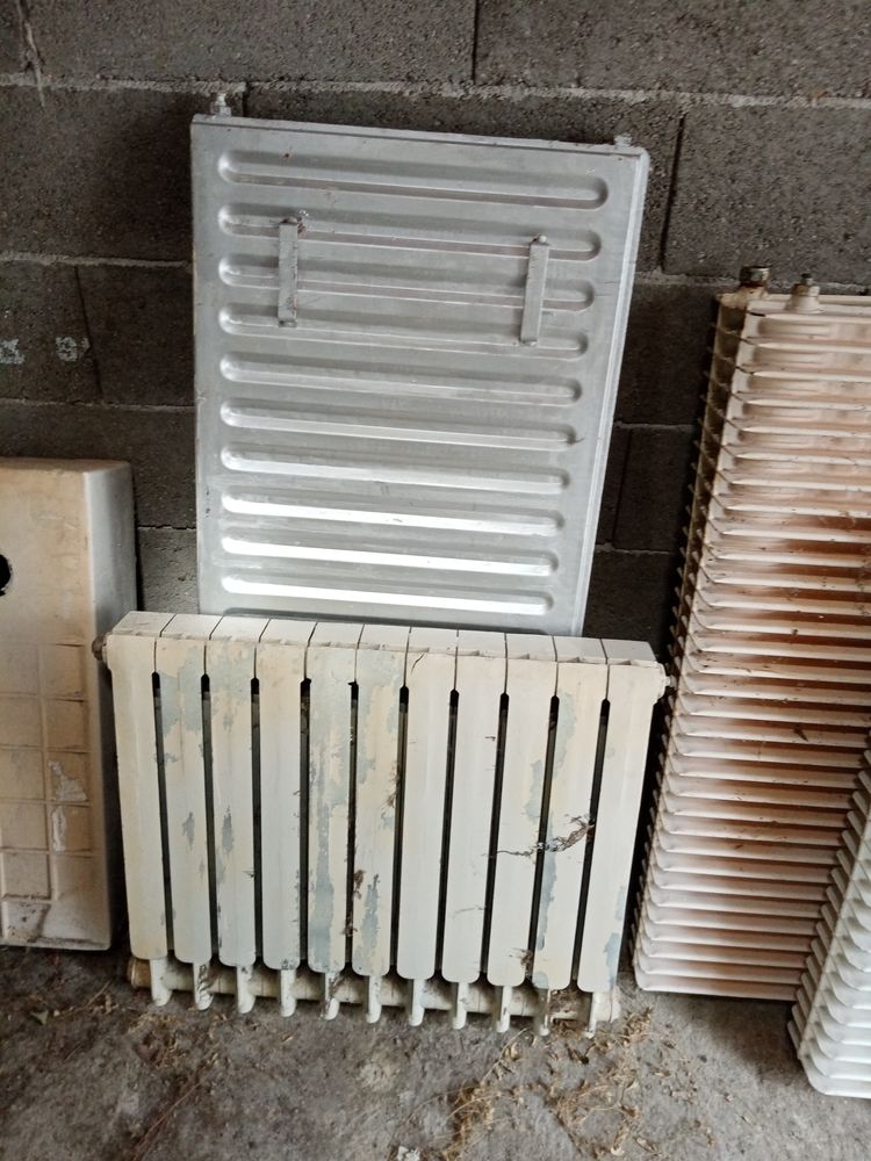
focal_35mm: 26
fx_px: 872
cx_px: 436
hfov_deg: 53.1
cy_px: 580
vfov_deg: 67.3
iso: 265
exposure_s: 1/33.3
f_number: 1.8
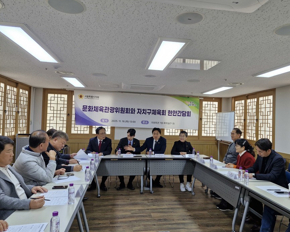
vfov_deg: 56.8
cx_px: 161
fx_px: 215
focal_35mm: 25
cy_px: 116
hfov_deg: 67.9
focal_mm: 5.54
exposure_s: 1/120
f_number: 1.8
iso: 100
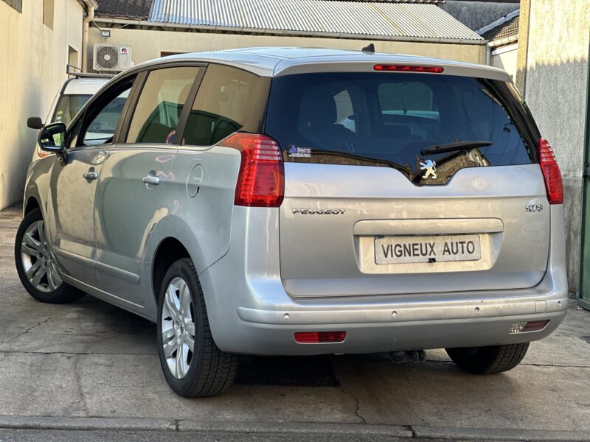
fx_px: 1312
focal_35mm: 77
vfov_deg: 19.1
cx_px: 295
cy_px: 221
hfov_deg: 25.3
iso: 32
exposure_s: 1/121
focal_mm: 9
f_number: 2.8
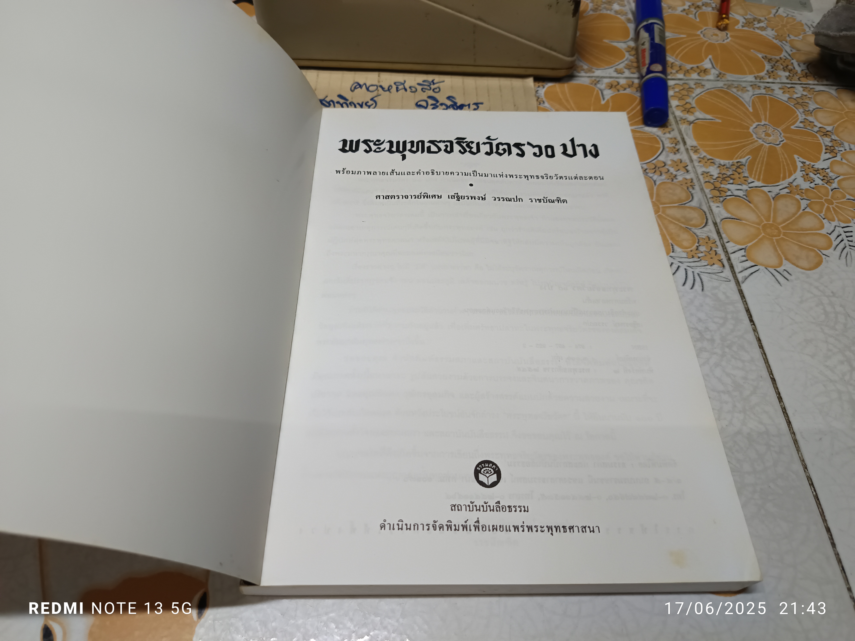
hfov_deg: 71.6
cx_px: 428
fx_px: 593
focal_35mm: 24
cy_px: 320
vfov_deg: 56.8
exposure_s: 1/50
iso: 1083
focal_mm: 5.31
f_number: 1.7
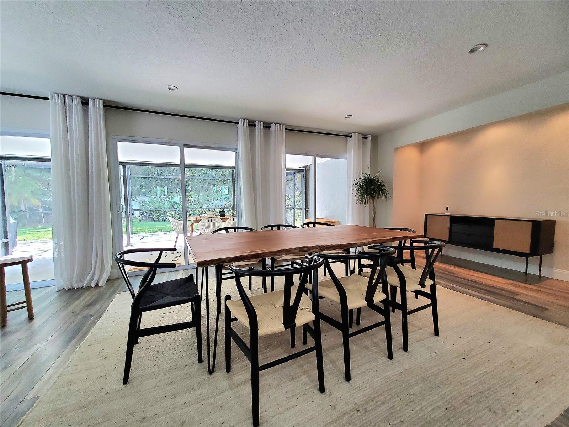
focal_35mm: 13
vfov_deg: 89.9
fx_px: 214
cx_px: 284
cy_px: 214
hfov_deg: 106.2
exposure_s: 1/60.2
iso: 125
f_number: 2.2
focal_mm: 1.8
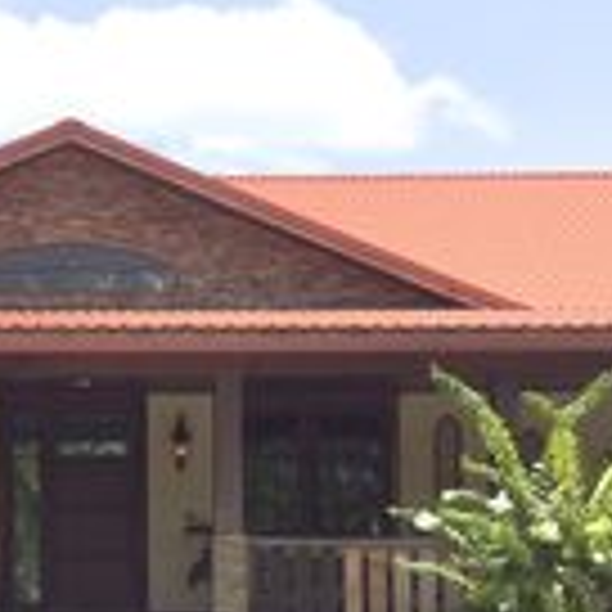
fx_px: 1560
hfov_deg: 21.8
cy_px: 542
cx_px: 99
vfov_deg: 21.7
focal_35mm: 78
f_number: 1.78
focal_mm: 6.76
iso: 64
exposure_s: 1/6173
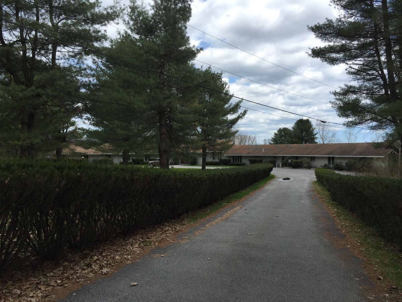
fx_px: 337
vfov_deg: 48.2
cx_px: 201
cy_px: 151
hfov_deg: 61.7
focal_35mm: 29
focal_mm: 4.15
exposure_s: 1/1980
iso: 32
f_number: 2.2
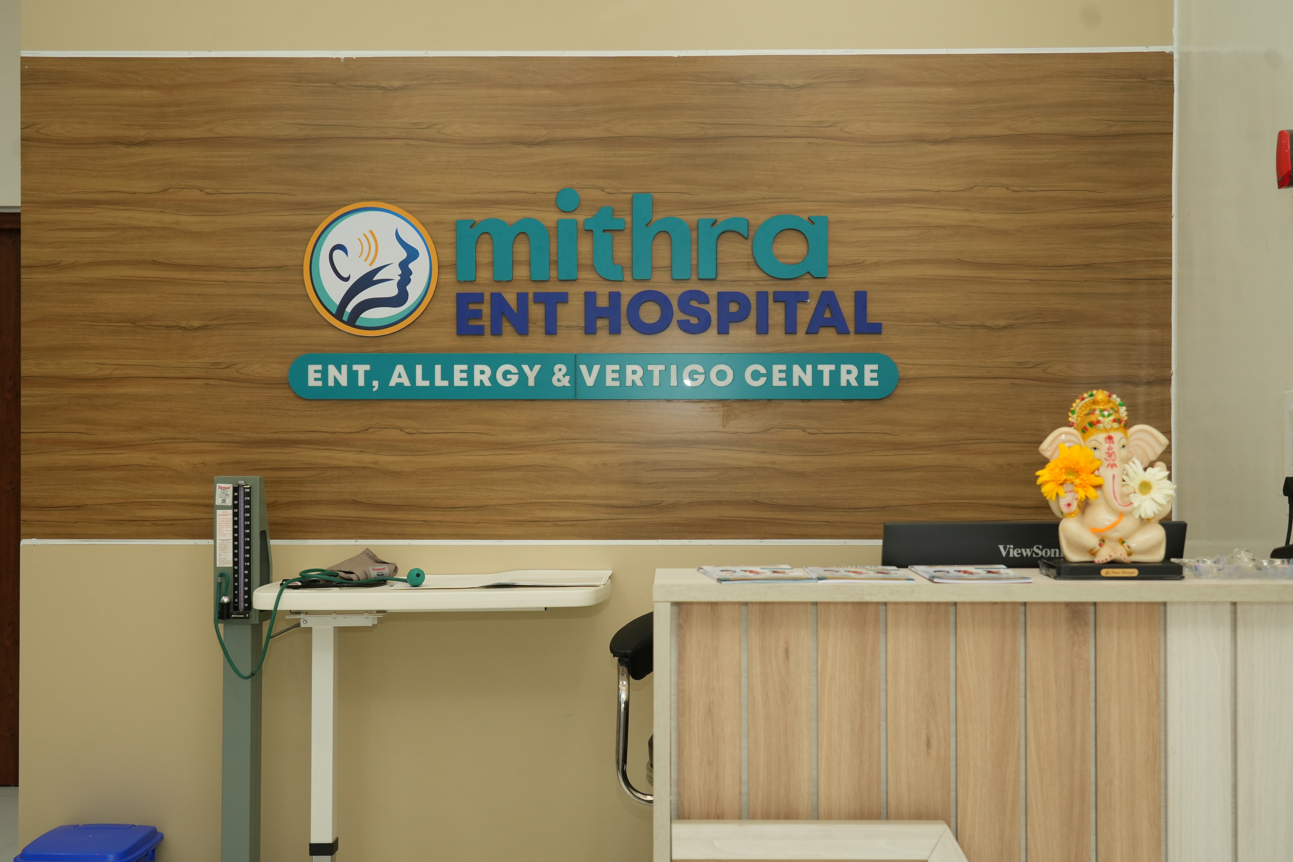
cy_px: 431
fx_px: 1437
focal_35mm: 40
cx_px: 646
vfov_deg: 33.4
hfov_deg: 48.5
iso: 1250
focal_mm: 40
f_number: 5
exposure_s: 1/200
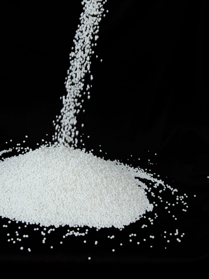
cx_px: 84
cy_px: 84
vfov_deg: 27.5
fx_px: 564
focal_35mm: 70
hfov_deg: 21.0
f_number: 11
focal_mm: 32
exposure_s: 1/160
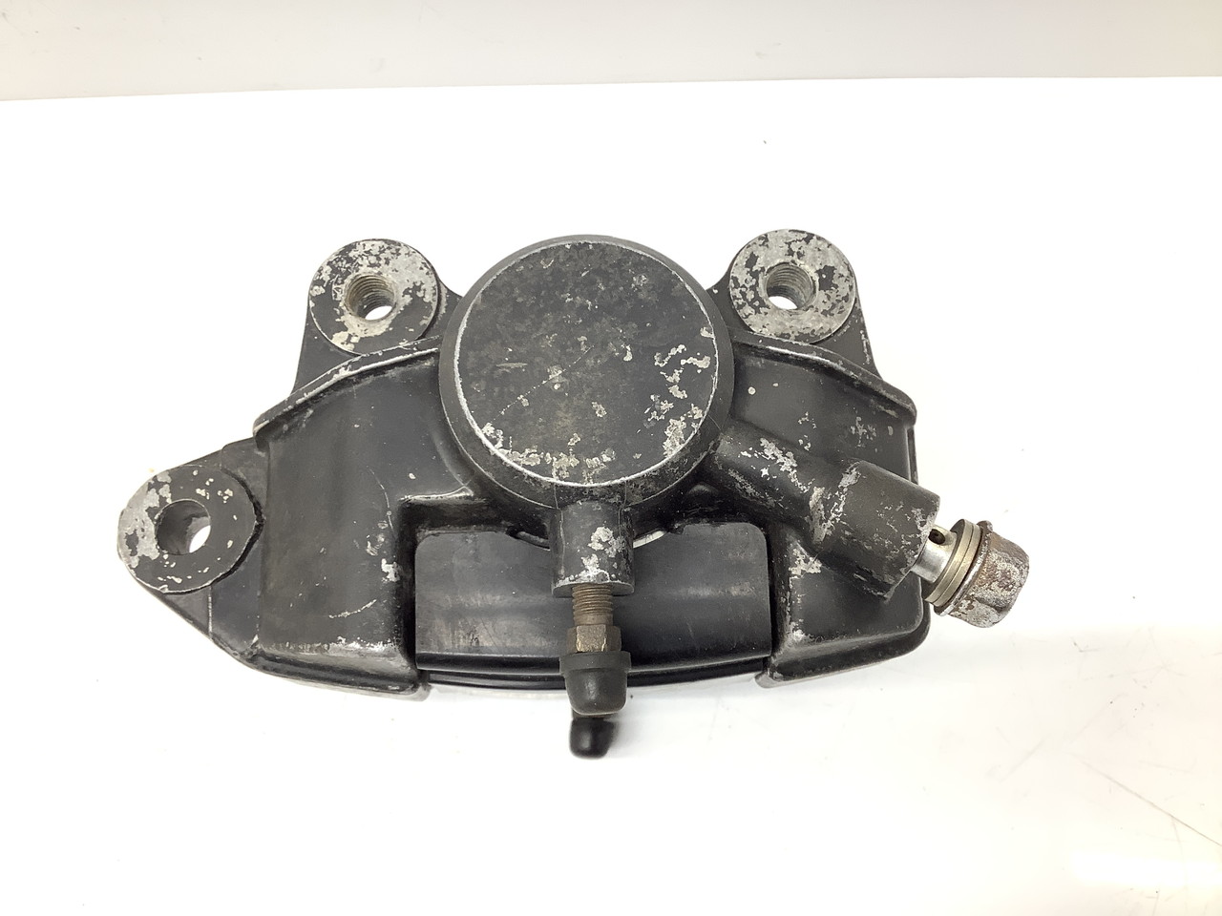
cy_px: 458
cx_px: 611
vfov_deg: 45.4
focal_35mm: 31
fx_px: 1094
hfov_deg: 58.4
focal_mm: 3.3
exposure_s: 1/50
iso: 50
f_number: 2.4
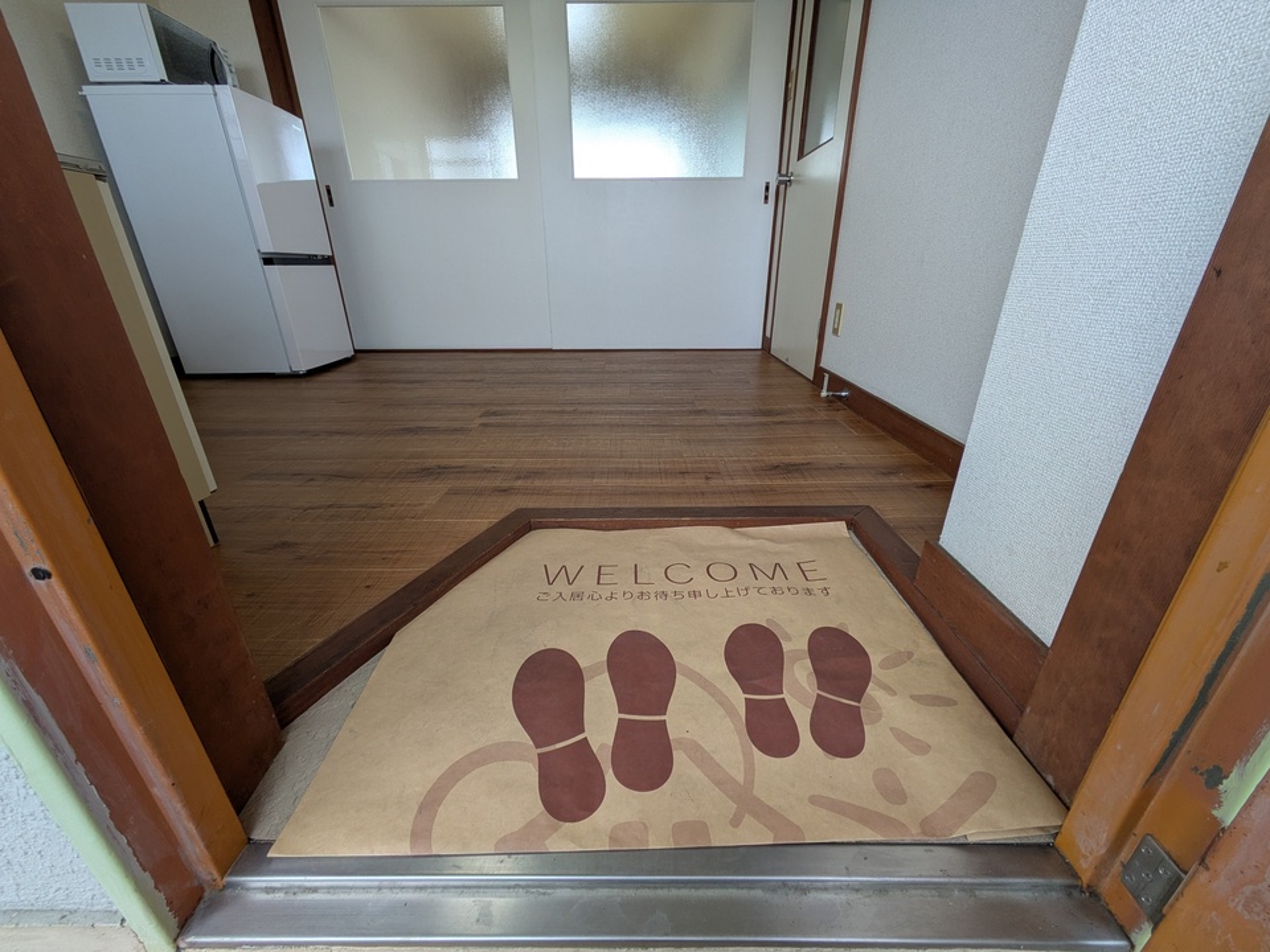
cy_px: 476
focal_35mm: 14
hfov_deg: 102.1
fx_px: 514
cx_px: 635
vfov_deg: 85.7
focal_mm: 1.83
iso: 48
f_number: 2.2
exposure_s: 1/148
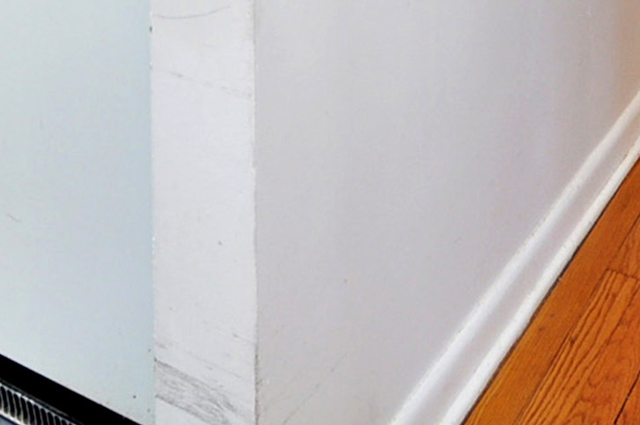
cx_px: 206
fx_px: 1065
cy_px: -411
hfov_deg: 33.1
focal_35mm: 60
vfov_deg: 17.0
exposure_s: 1/40
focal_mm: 10
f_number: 4.5
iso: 320
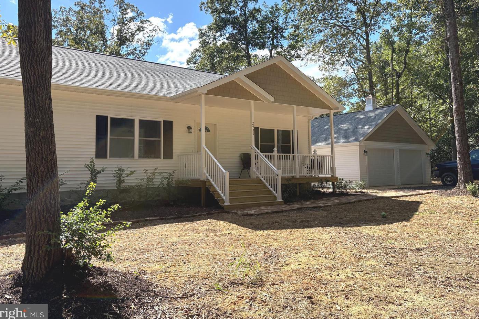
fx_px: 372
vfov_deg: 46.3
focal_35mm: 28
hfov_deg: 65.5
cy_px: 138
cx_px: 235
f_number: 1.6
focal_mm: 5.96
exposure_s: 1/2747
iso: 64
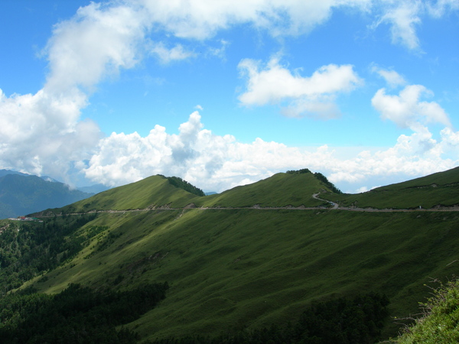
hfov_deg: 49.0
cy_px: 172
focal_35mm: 38
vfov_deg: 37.7
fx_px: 504
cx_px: 230
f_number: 4.8
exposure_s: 1/592
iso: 50
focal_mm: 7.8
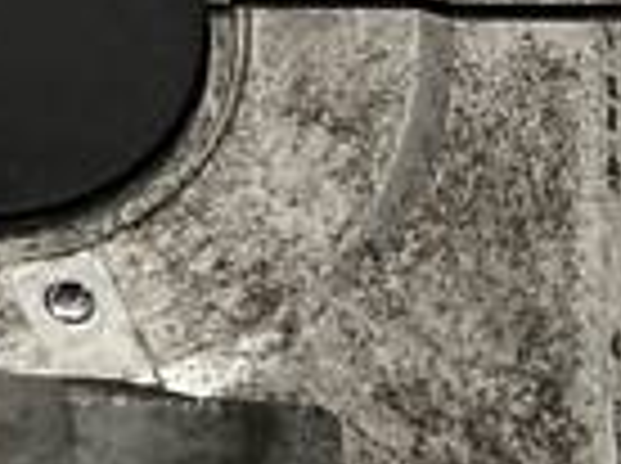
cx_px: 585
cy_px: -27
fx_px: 2167
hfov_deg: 16.1
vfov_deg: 12.0
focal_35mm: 121
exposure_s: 1/121
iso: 100
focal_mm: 5.1
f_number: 1.6
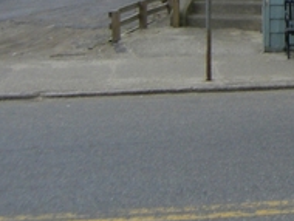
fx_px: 1191
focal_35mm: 140
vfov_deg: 10.1
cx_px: 473
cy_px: -160
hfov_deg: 13.1
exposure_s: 1/250
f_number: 2.7
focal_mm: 6.2
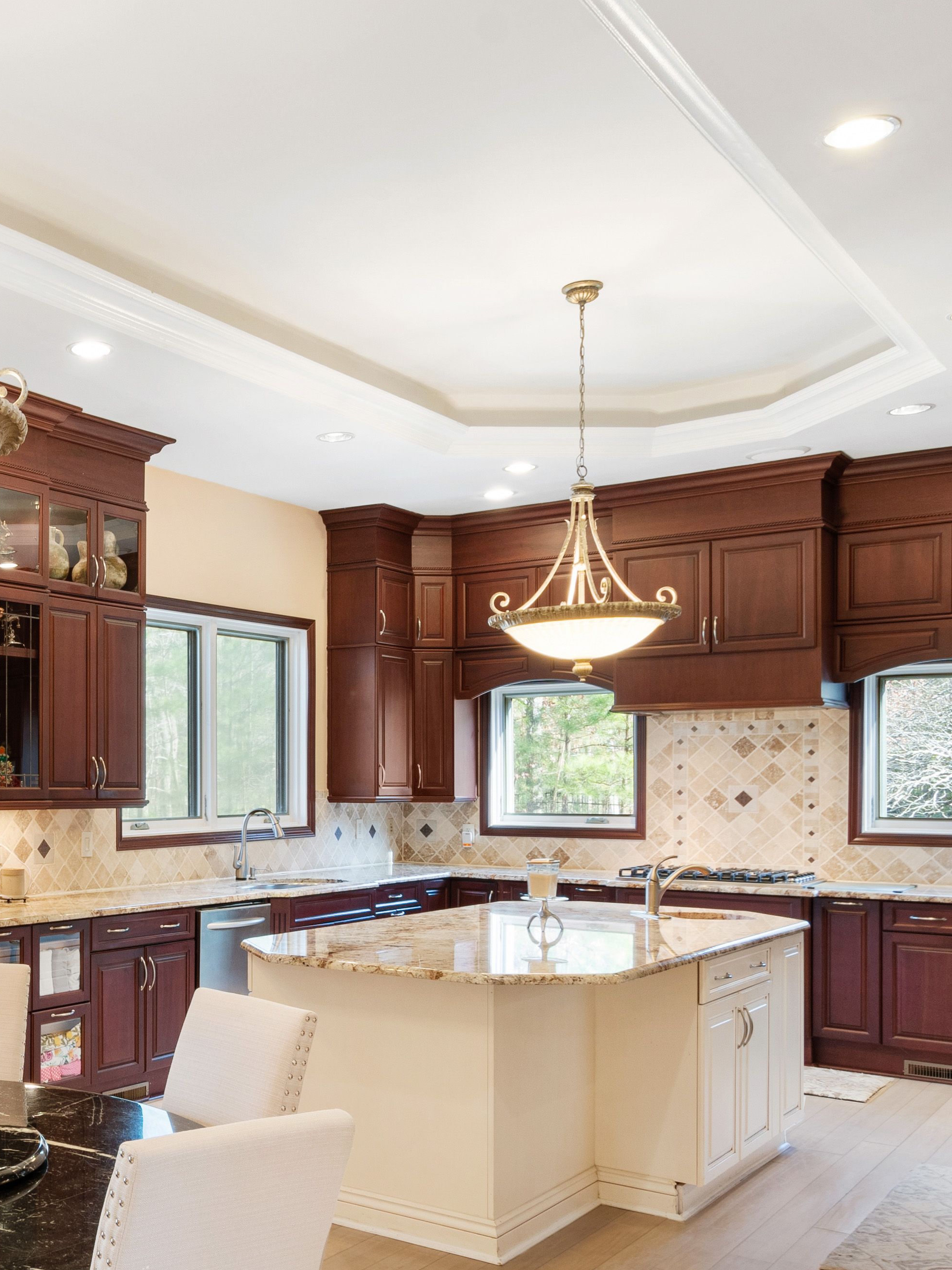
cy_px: 808
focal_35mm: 36
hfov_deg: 36.5
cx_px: 47
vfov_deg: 50.7
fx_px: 1320
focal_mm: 12
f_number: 8
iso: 100
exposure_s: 1/1.67
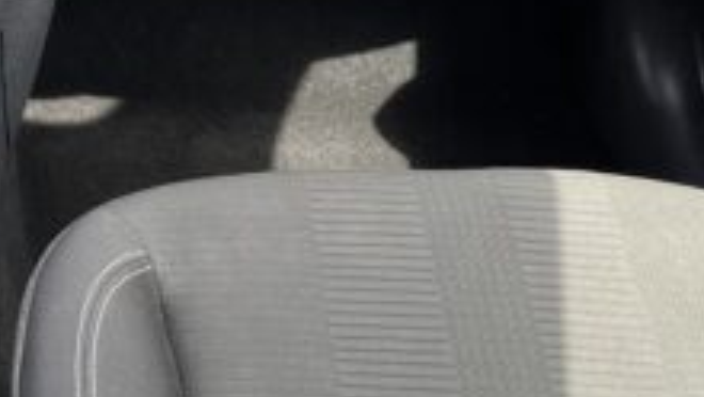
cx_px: -208
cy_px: -6
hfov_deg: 19.2
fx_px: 1924
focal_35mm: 103
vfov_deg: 11.6
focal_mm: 5.1
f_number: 1.6
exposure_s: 1/122
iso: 40
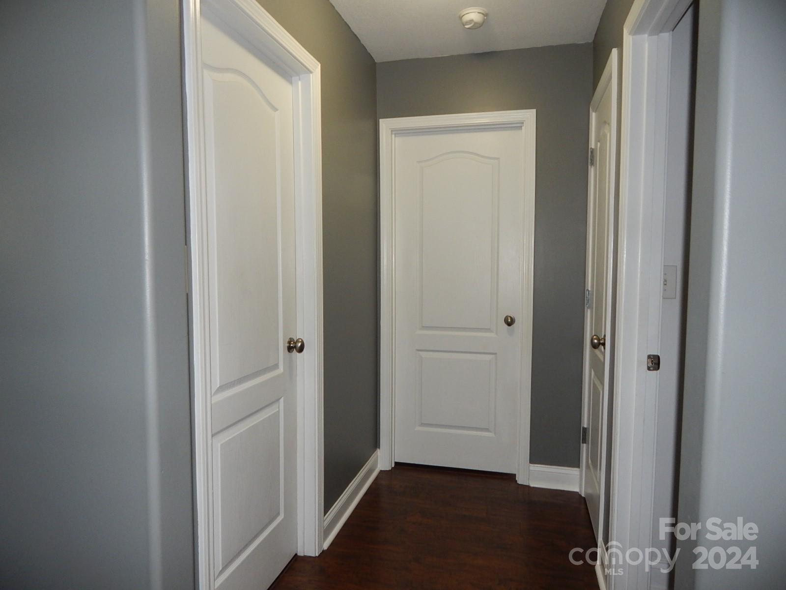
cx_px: 393
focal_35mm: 22
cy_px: 295
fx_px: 500
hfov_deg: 76.4
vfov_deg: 61.1
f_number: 3
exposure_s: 1/30
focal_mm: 4
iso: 200
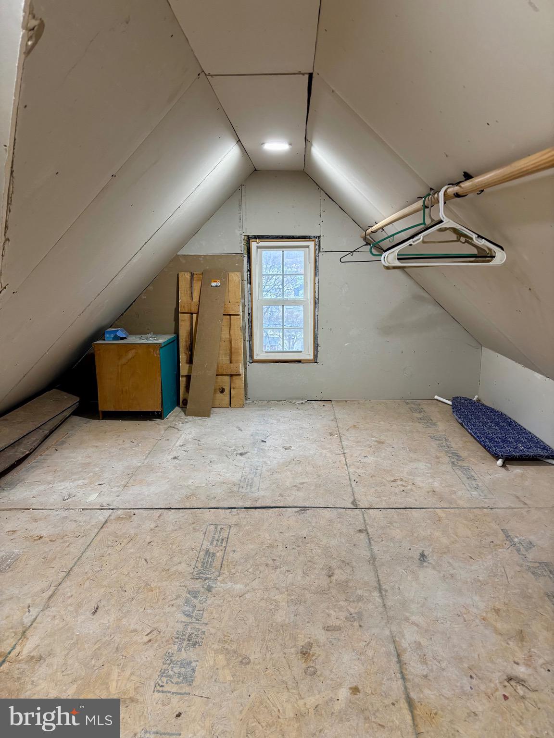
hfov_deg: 53.1
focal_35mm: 26
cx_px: 277
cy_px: 369
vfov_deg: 67.3
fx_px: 555
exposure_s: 1/60
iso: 160
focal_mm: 5.96
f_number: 1.6
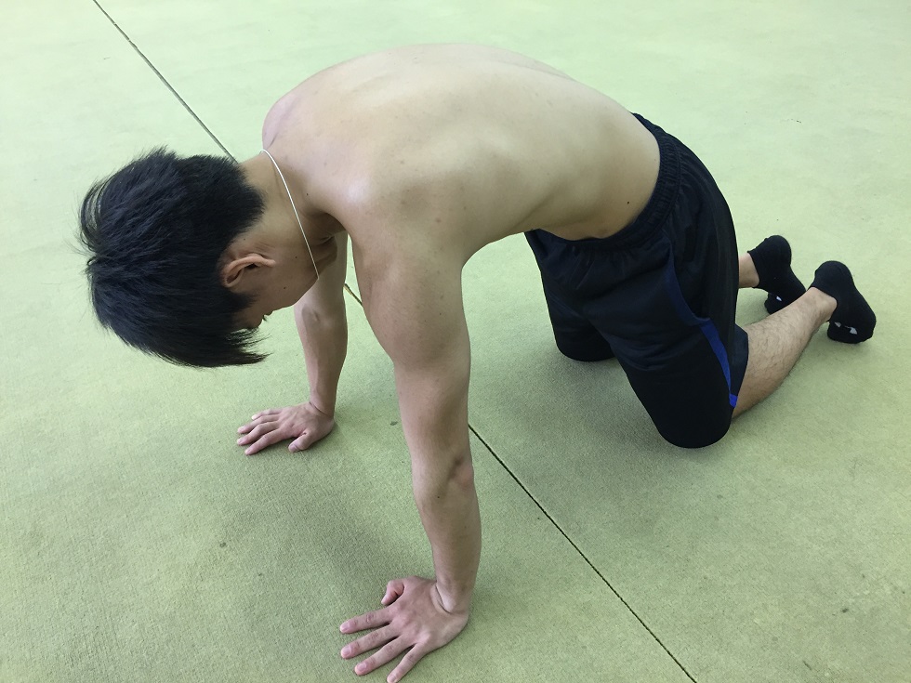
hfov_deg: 61.7
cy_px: 342
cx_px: 456
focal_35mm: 29
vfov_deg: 48.2
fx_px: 763
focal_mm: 4.15
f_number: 2.2
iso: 64
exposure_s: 1/33
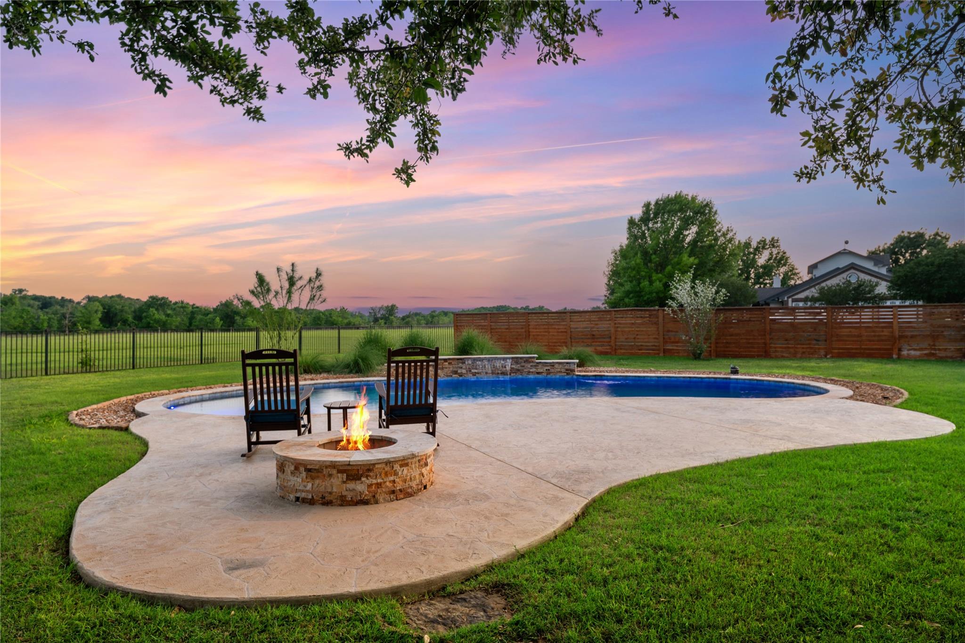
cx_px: 482
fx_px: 576
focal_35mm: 22
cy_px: 322
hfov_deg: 79.9
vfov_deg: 58.3
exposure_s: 1/1.67
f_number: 8
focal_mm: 21.5
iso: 250
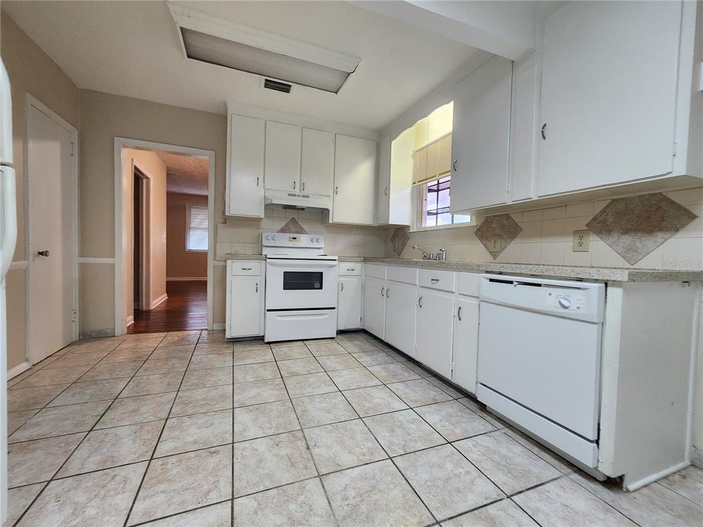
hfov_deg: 106.2
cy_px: 264
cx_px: 352
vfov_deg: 89.9
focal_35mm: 13
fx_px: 264
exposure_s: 1/40
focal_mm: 2.2
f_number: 2.2
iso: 320
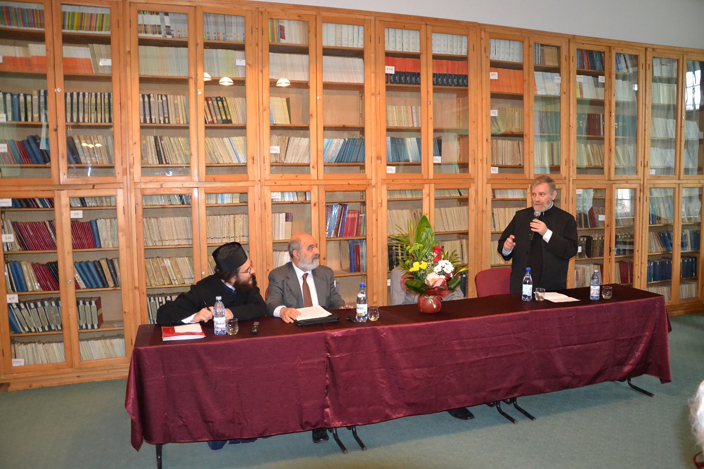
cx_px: 352
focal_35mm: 27
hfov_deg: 67.4
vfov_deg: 47.9
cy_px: 234
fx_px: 528
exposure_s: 1/60
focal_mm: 18
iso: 3200
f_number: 3.5
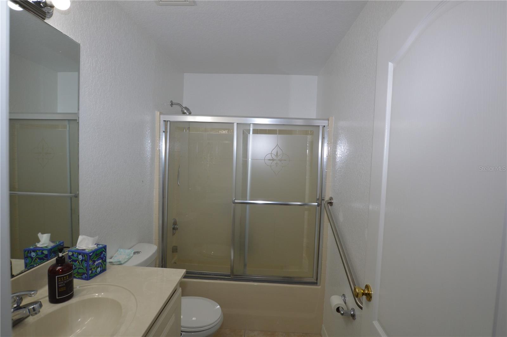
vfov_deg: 67.3
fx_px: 253
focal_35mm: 18
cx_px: 254
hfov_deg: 90.1
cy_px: 168
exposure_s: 1/125
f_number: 5.6
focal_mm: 12
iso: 400
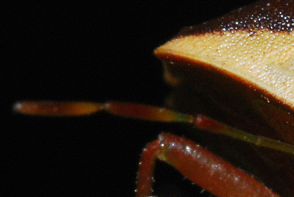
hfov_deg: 3.7
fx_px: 4599
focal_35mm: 563
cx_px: 384
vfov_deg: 2.4
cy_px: 173
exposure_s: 1/125
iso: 200
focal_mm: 105
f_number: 14
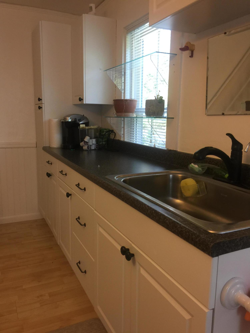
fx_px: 279
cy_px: 166
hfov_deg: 48.2
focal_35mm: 29
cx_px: 125
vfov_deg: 61.7
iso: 50
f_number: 2.2
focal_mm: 4.15
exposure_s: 1/30
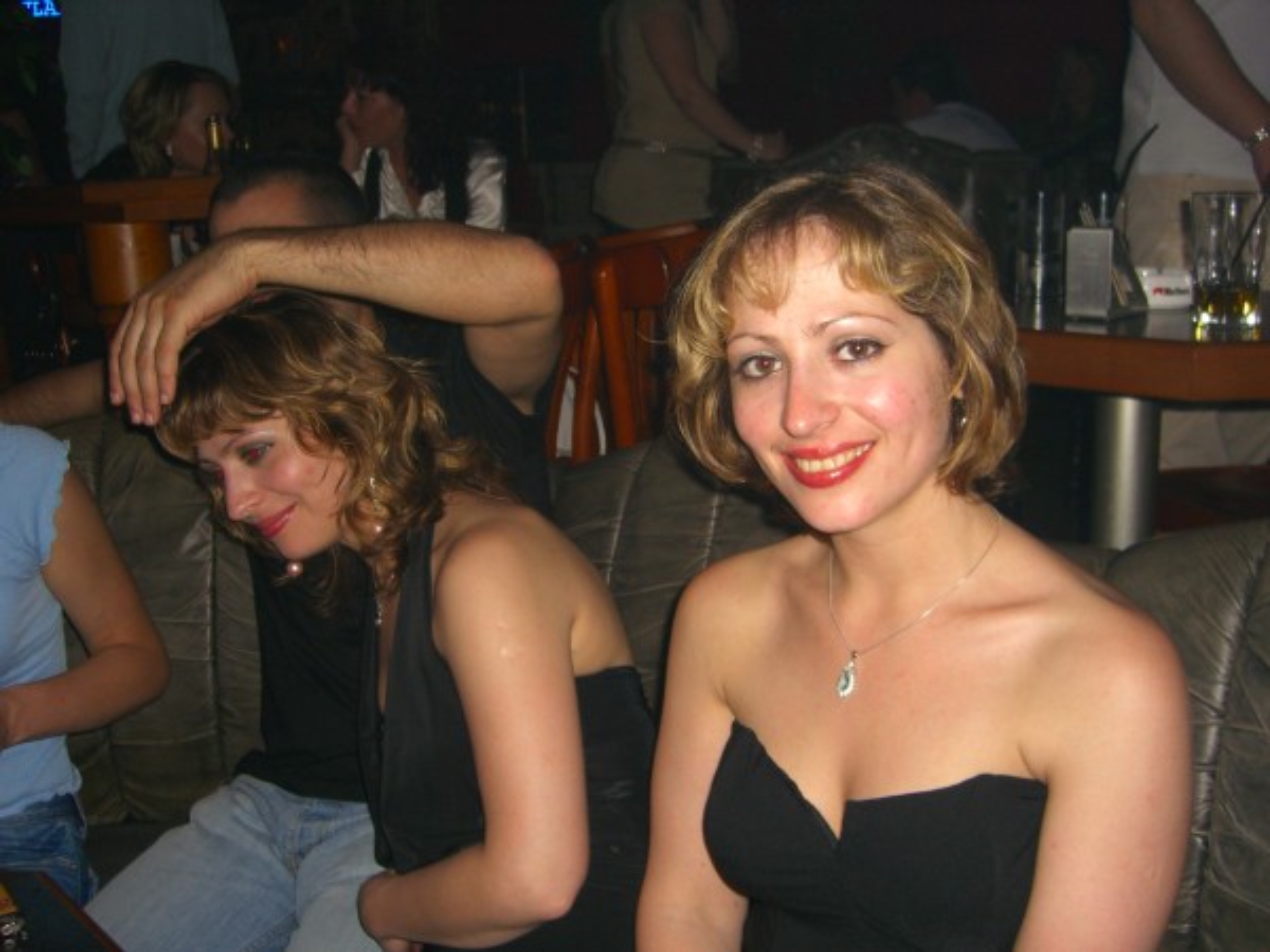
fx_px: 1394
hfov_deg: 49.0
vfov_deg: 37.7
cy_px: 476
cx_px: 635
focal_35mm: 38
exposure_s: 1/60
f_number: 2.8
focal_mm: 7.9
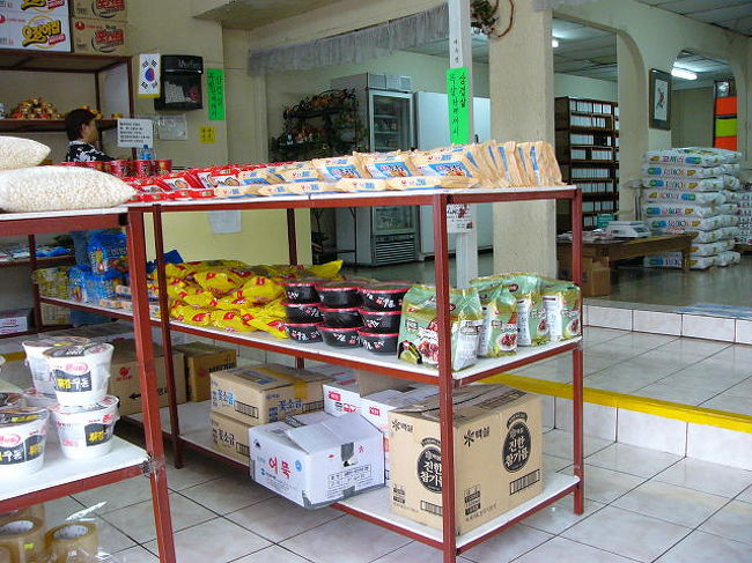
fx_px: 782
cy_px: 282
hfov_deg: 51.4
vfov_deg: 39.6
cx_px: 376
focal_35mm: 36
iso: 200
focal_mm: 6
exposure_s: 1/40
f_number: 2.8
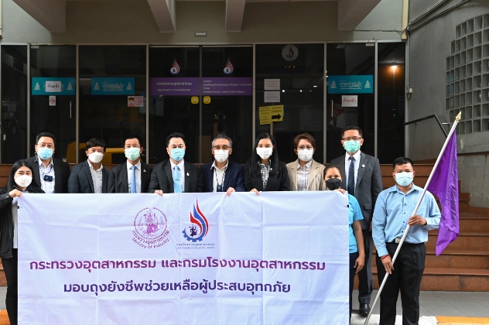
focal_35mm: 57
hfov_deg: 34.9
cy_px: 169
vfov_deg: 23.7
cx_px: 186
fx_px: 773
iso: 4000
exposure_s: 1/640
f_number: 4.5
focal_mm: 45
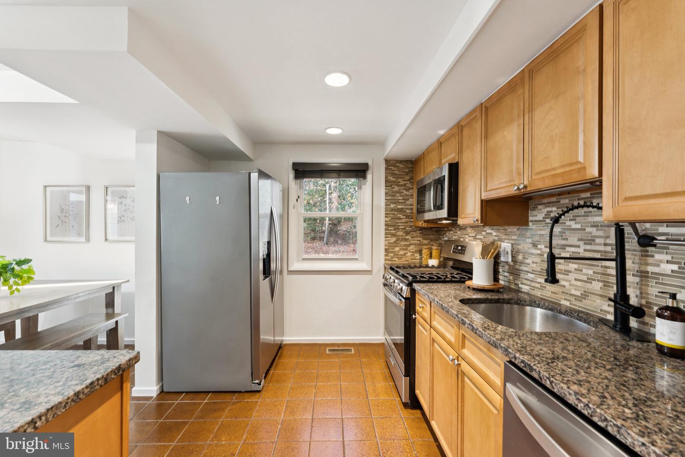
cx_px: 342
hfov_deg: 101.5
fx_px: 280
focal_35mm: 15
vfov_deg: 78.5
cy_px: 228
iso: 200
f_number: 8
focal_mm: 14.7
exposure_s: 1/4
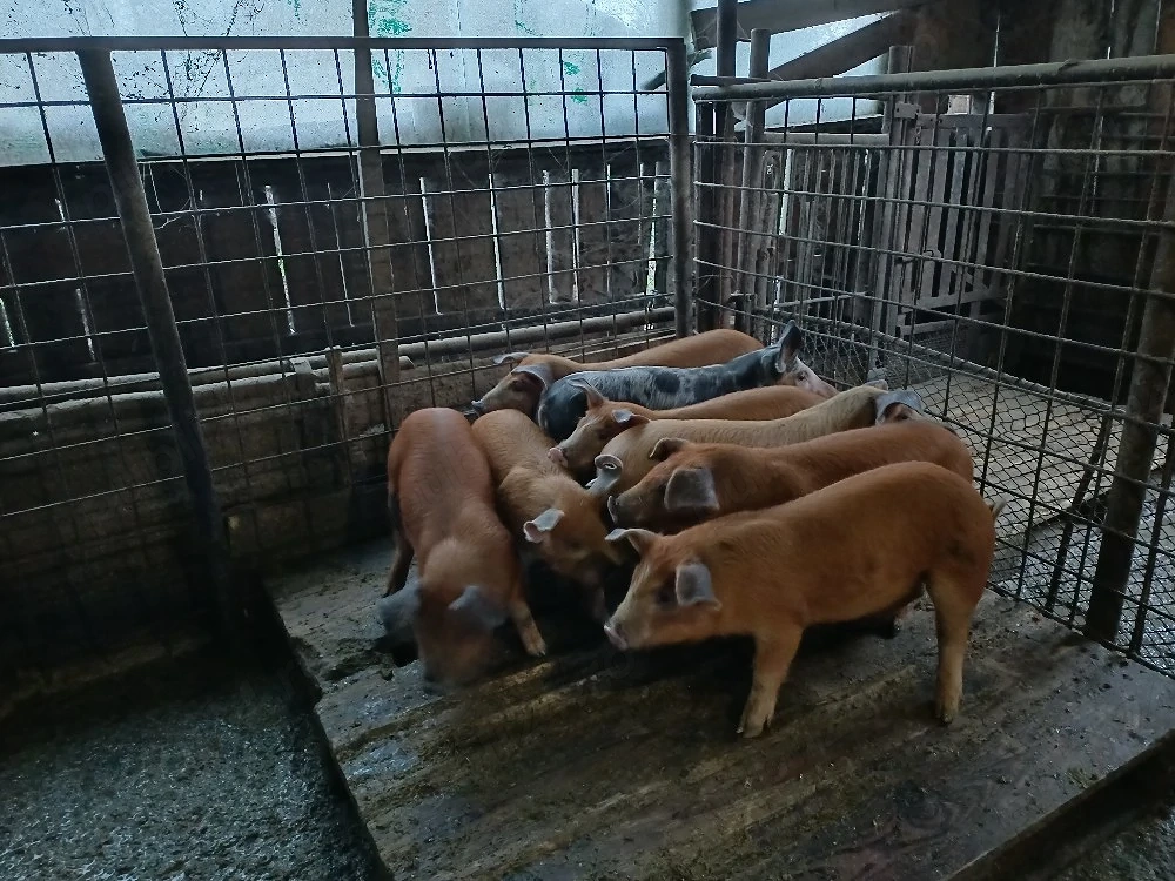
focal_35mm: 25
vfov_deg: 54.9
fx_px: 849
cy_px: 440
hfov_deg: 69.4
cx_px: 588
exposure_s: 1/10
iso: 1600
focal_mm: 4.65
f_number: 1.8
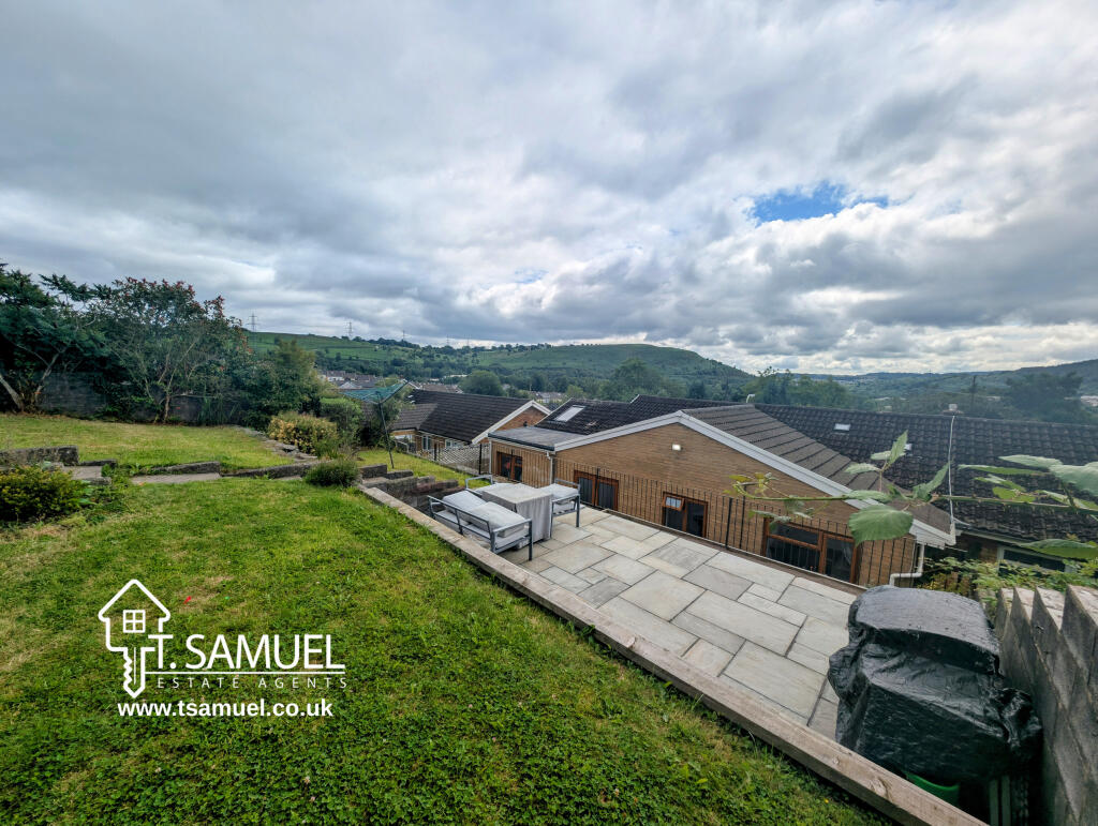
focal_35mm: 12
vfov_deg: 94.6
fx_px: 381
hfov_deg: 110.5
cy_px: 413
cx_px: 549
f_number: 1.95
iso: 42
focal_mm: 2.23
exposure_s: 1/3086
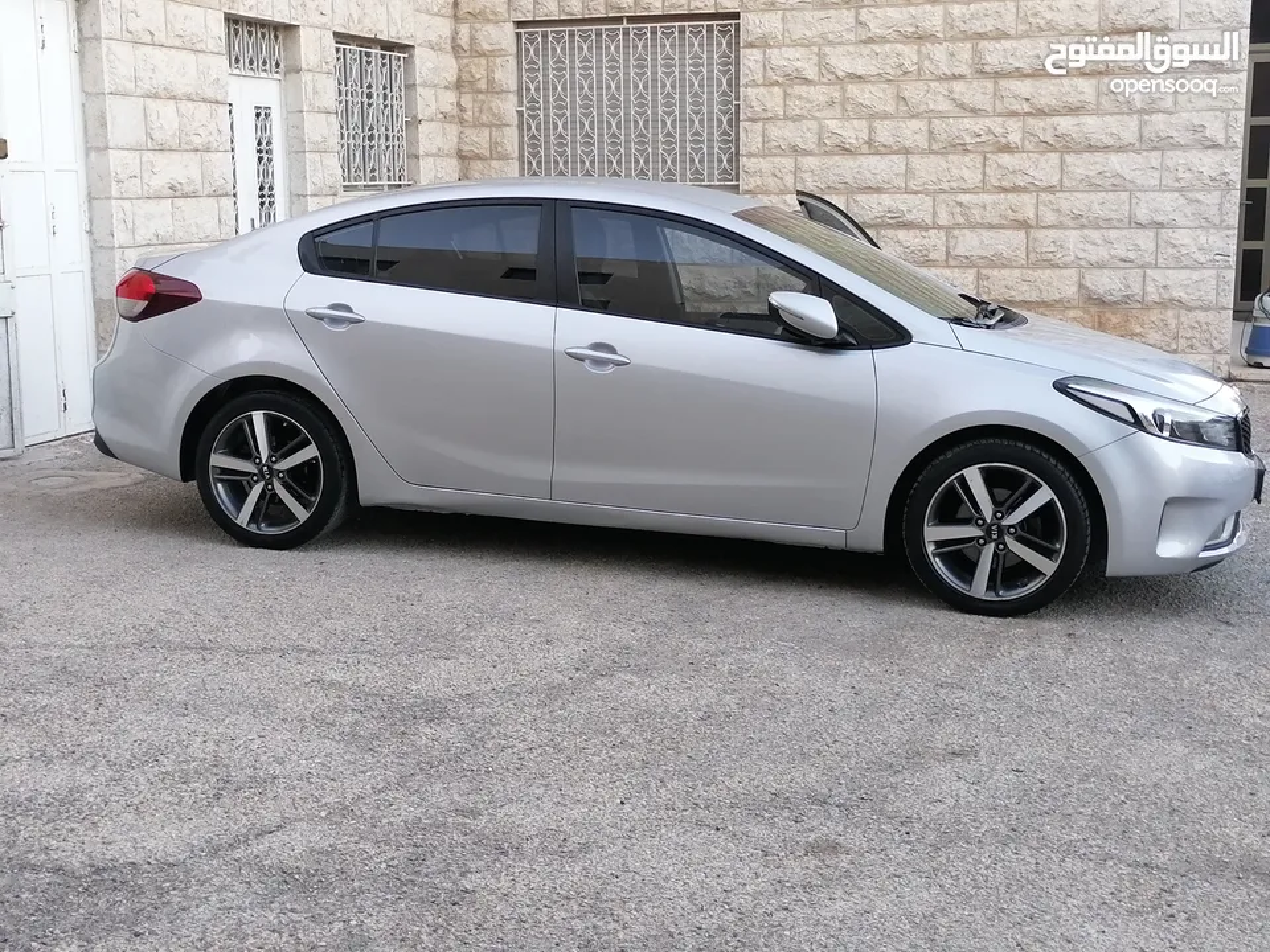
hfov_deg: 41.2
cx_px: 635
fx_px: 1688
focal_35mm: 46
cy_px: 476
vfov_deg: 31.5
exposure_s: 1/100
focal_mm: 5.3
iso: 80
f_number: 1.8
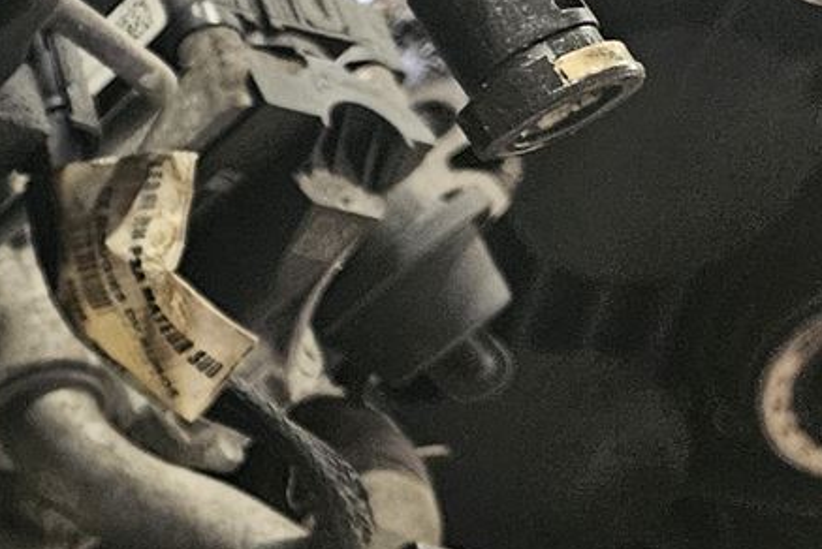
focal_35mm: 112
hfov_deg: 14.9
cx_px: -831
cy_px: 350
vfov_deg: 12.2
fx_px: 2559
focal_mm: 5.4
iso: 400
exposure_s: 1/100
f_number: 1.8
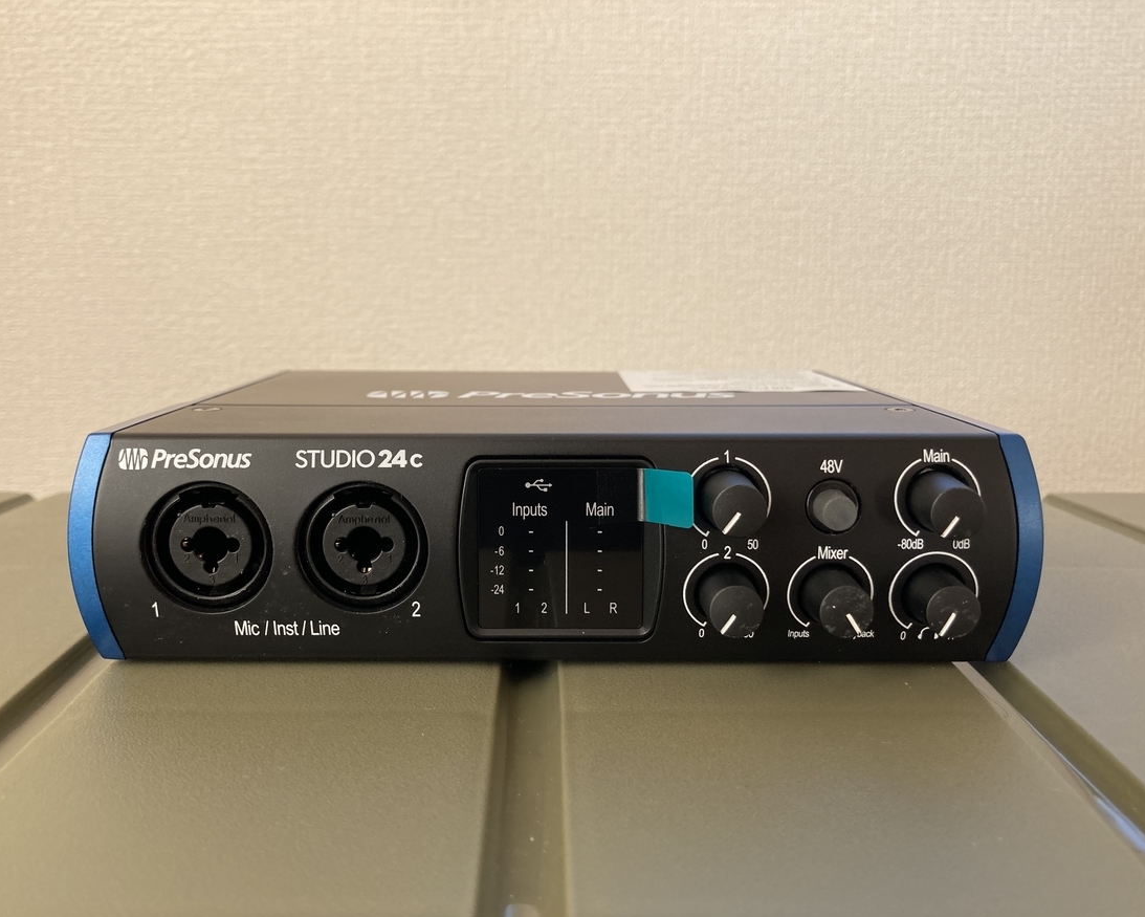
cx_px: 535
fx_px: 1017
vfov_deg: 48.5
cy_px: 454
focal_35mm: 30
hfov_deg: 58.7
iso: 50
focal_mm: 3.99
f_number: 1.8
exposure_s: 1/121
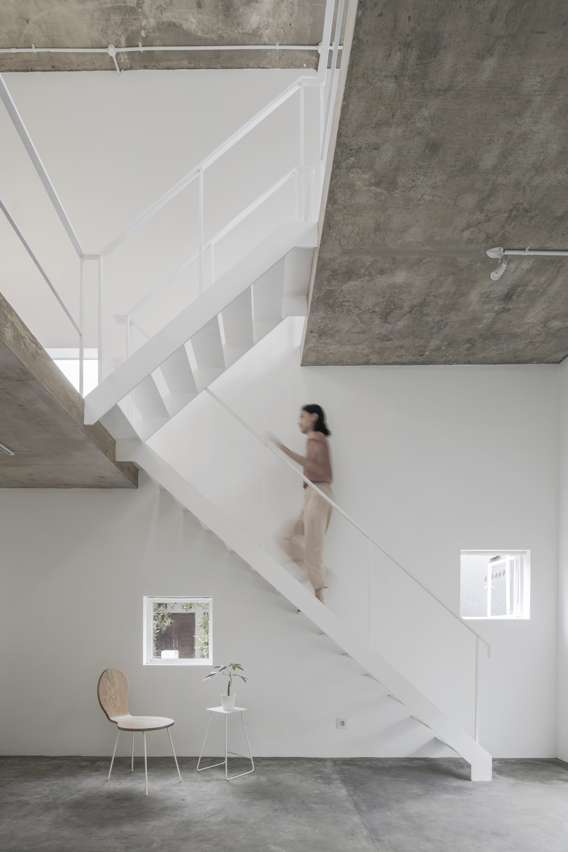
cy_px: 426
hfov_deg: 64.6
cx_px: 284
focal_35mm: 19
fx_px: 450
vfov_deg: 86.9
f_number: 7.1
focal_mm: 19
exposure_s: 1/3
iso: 125
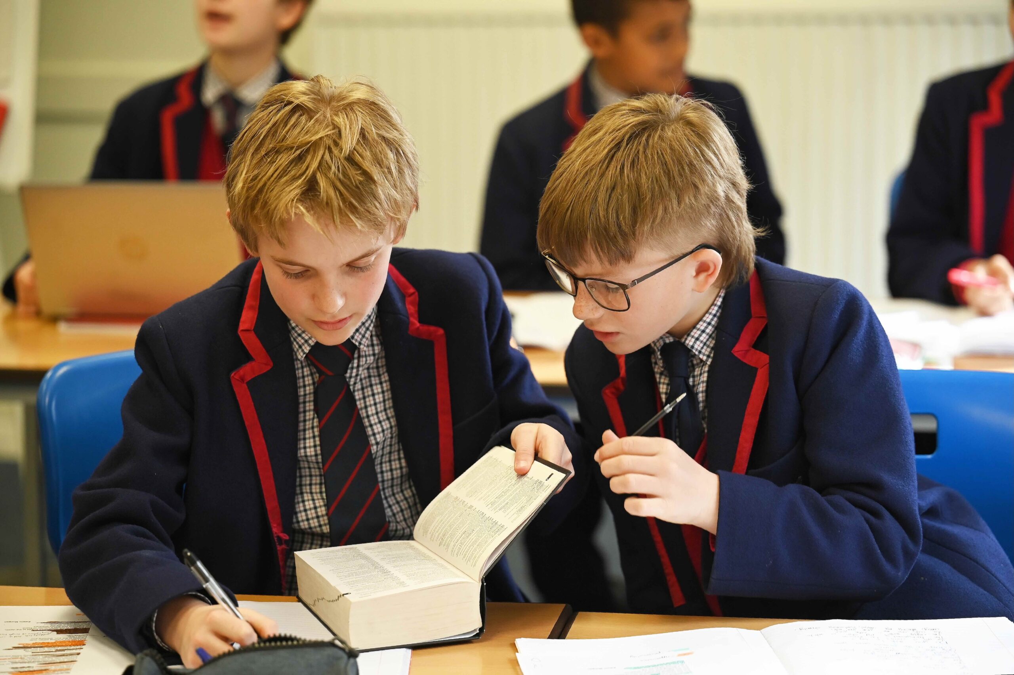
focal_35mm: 110
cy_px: 338
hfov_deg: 18.6
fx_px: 3097
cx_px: 507
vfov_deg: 12.4
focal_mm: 110
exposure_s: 1/500
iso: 1250
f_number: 3.2
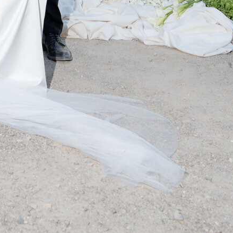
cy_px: -241
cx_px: -19
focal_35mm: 101
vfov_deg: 14.2
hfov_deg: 16.7
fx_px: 769
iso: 250
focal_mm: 29
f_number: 5.6
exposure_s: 1/250
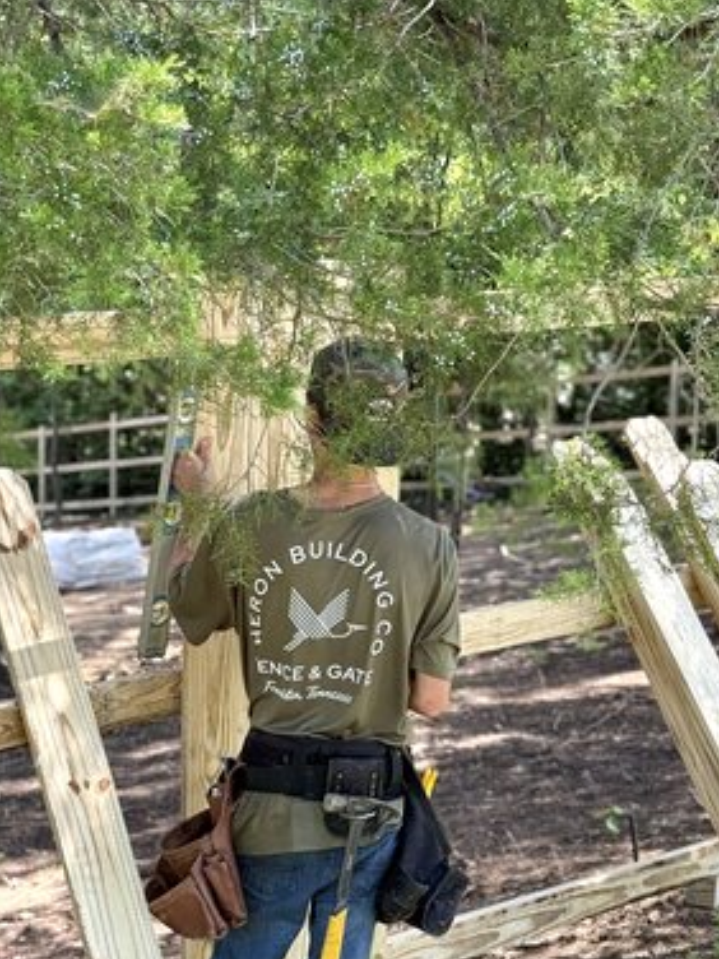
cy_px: 629
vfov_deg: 28.4
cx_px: 334
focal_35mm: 68
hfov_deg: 21.6
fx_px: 1883
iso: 100
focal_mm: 6.76
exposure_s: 1/566
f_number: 1.78
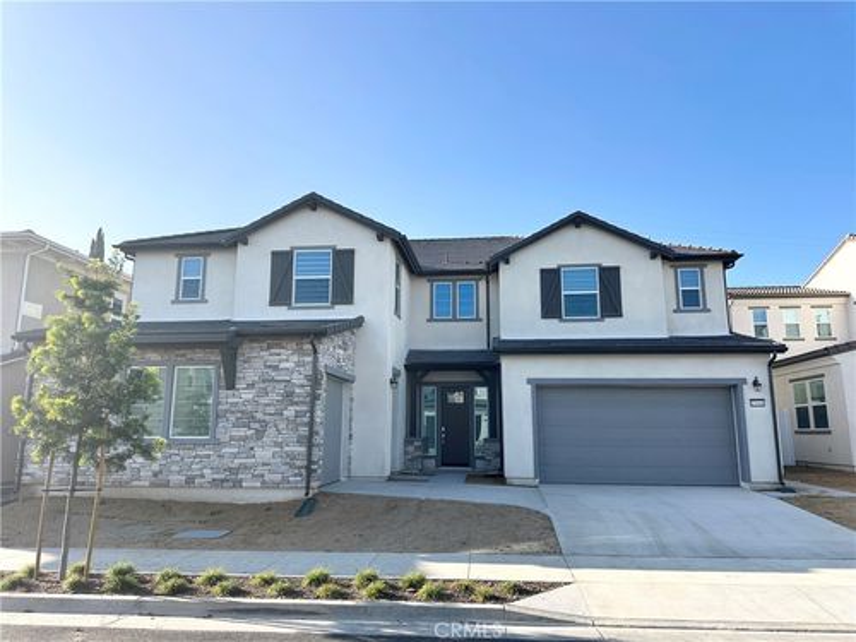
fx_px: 593
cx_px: 428
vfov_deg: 56.8
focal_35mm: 24
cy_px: 321
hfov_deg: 71.6
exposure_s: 1/2967
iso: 80
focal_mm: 6.86
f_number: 1.78
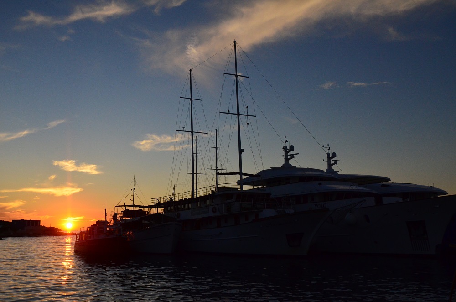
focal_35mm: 36
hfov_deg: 53.2
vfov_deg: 36.7
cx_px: 228
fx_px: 455
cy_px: 151
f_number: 5.6
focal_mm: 24
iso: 2000
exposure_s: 1/6400
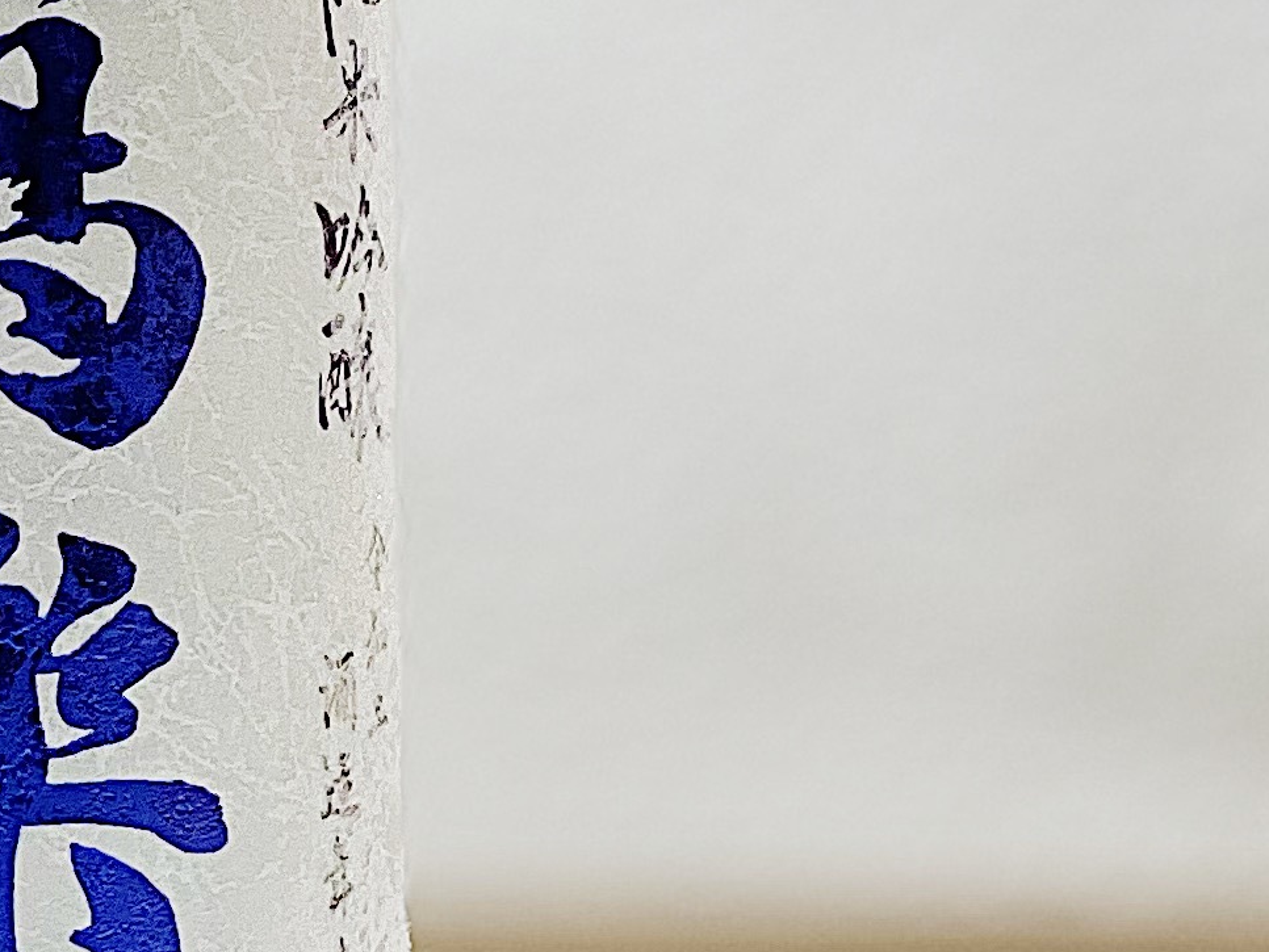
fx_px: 7957
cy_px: -415
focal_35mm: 217
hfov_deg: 9.1
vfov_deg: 6.8
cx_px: -51
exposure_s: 1/100
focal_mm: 6
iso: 50
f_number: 2
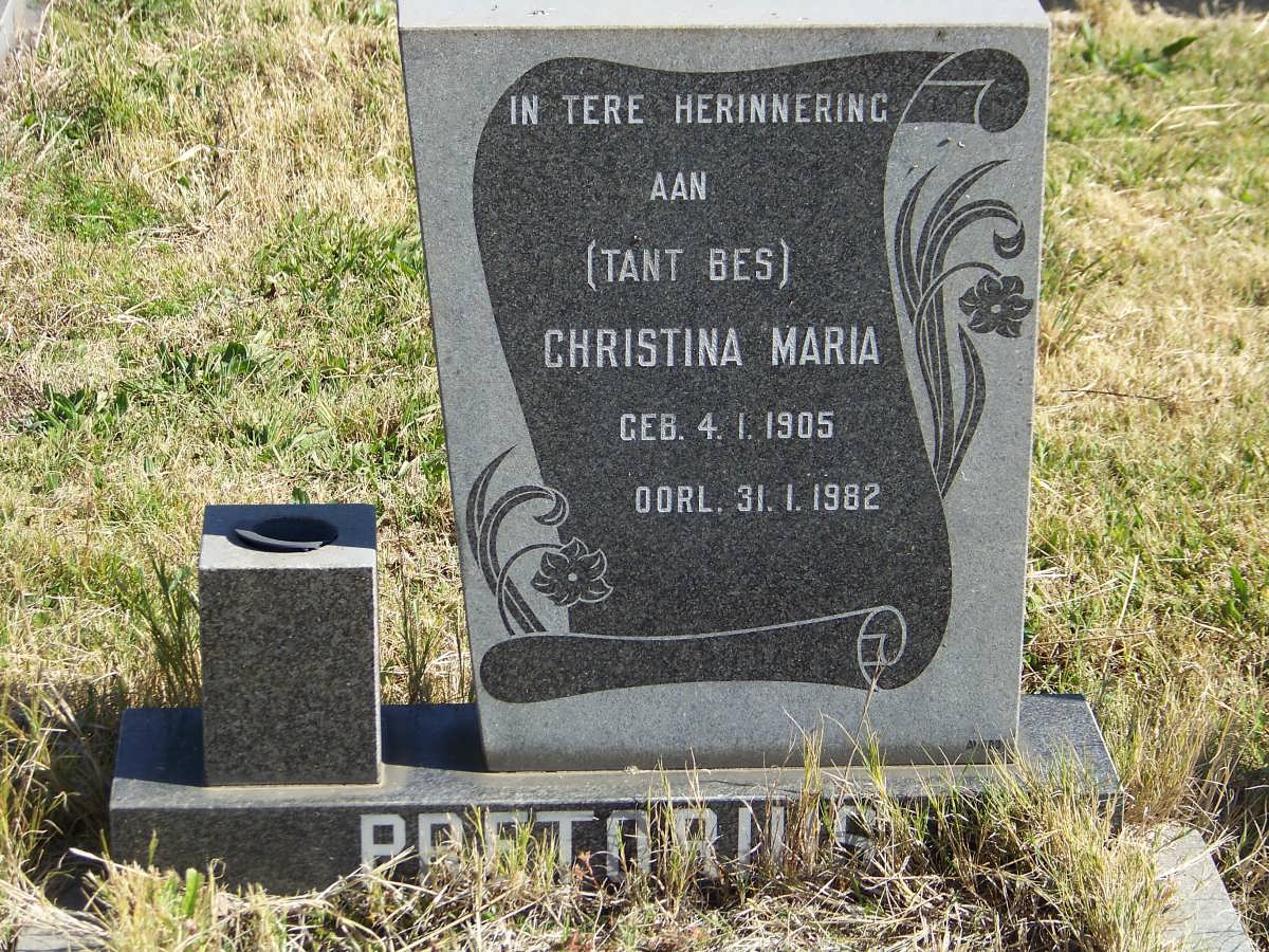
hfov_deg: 17.0
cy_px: 476
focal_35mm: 116
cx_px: 634
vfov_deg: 12.8
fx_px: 4252
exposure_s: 1/500
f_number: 3.2
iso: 64
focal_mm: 19.3
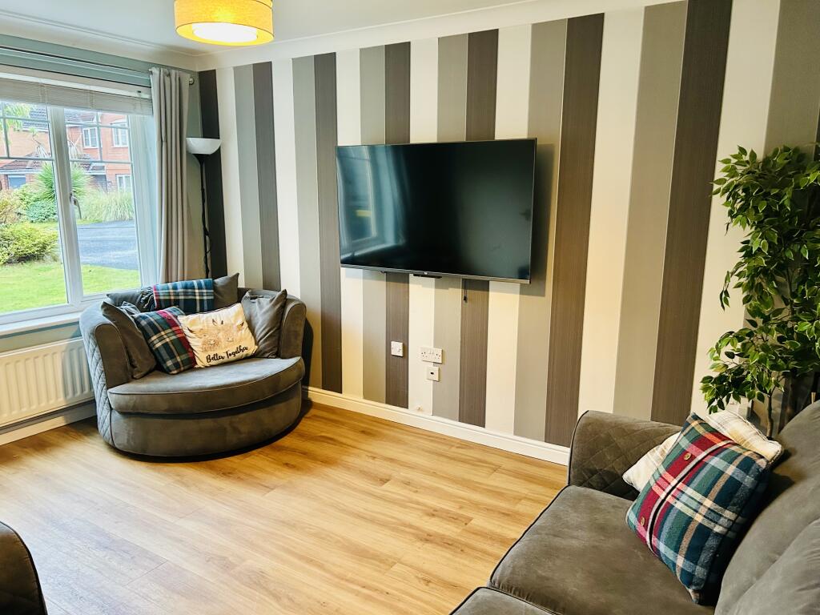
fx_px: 616
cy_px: 308
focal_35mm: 26
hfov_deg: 67.3
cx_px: 410
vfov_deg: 53.1
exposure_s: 1/50
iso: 500
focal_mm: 5.7
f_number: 1.5
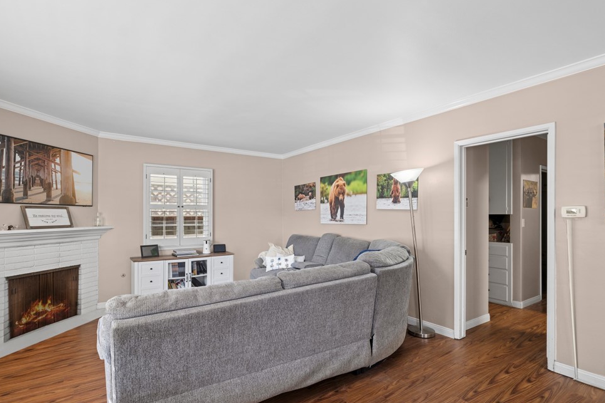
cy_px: 215
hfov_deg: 90.0
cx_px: 301
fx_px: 302
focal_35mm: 18
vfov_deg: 67.3
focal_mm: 16
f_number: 8
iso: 200
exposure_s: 1/13
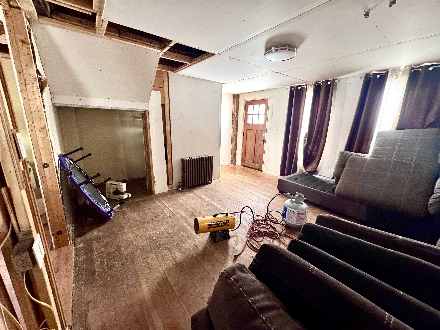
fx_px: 178
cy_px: 165
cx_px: 220
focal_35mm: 14
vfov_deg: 85.7
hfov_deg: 102.1
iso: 400
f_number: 2.2
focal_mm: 2.22
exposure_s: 1/60
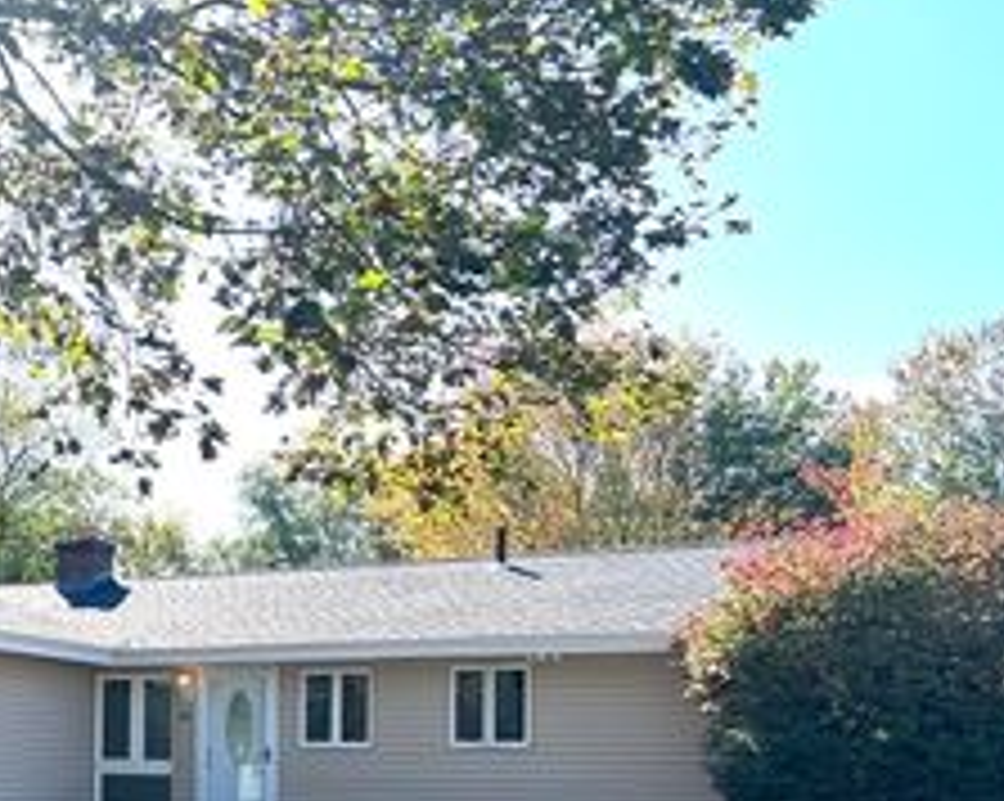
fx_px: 1692
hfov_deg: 30.3
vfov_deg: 25.8
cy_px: 718
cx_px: -41
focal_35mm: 57
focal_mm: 5.7
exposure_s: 1/1934
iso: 50
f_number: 1.5
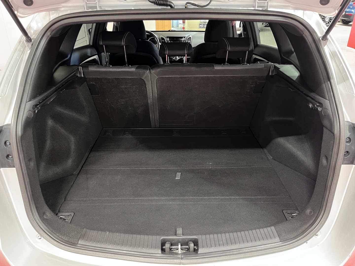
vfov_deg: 53.1
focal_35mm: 26
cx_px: 178
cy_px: 133
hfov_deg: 67.3
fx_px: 267
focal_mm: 5.1
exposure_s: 1/32
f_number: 1.6
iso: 640
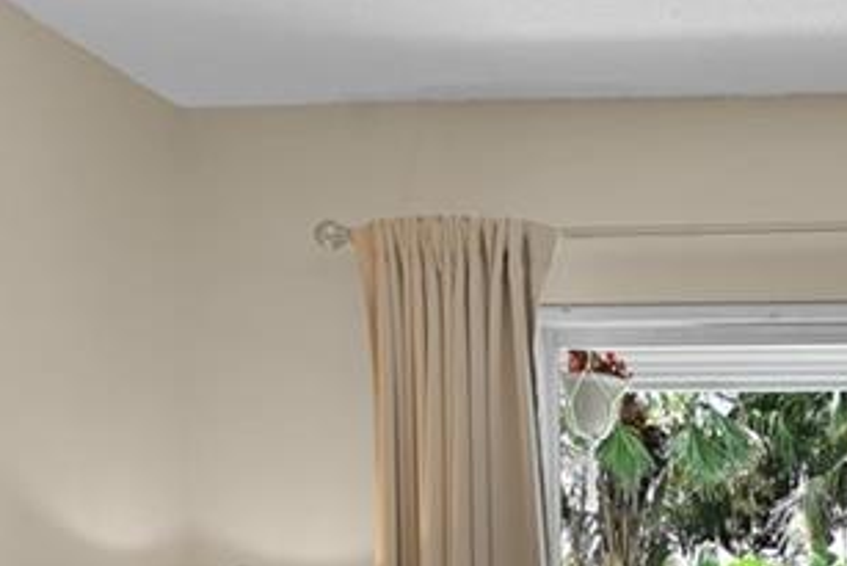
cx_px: 1101
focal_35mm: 73
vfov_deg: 17.2
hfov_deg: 24.2
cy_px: 809
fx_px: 1718
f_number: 4
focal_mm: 14
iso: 160
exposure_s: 1/15
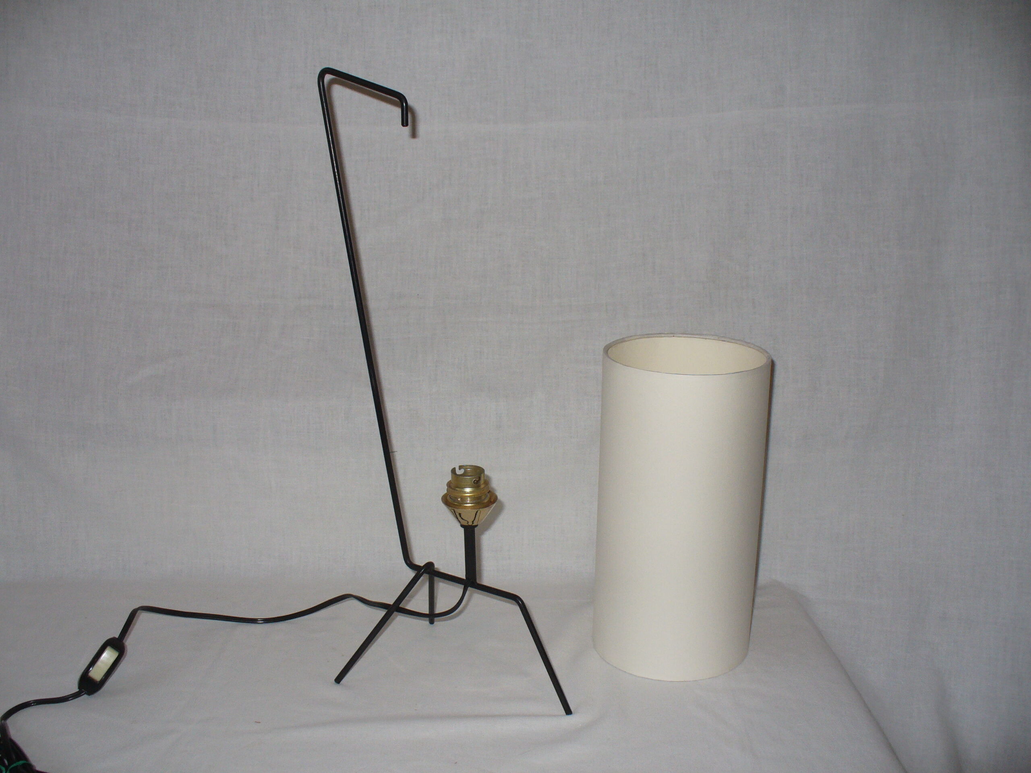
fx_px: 1102
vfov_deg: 38.7
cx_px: 516
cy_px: 386
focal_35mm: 37
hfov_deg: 50.1
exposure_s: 1/30
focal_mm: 6.1
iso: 100
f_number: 2.8
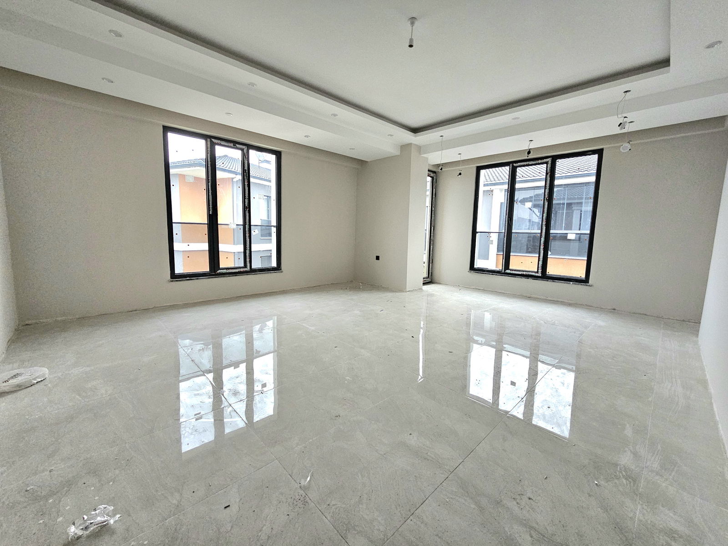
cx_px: 364
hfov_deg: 106.2
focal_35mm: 13
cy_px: 273
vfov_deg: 89.9
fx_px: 273
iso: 400
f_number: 2.2
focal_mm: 2.2
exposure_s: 1/50.3
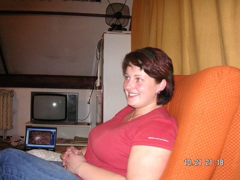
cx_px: 120
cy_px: 90
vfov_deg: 38.7
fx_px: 257
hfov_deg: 50.1
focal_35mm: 37
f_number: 2.8
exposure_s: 1/45
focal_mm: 6.1
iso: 160
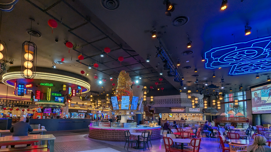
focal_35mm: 19
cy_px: 106
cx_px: 126
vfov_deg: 56.6
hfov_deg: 89.4
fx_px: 137
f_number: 2.2
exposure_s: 1/120
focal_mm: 2.35
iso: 166
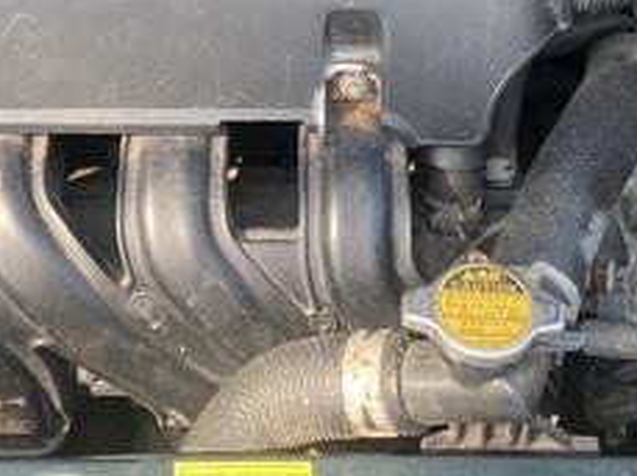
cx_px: 264
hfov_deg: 21.5
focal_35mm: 91
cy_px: -242
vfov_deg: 15.0
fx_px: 1672
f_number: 1.8
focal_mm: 4.25
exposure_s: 1/179
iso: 32
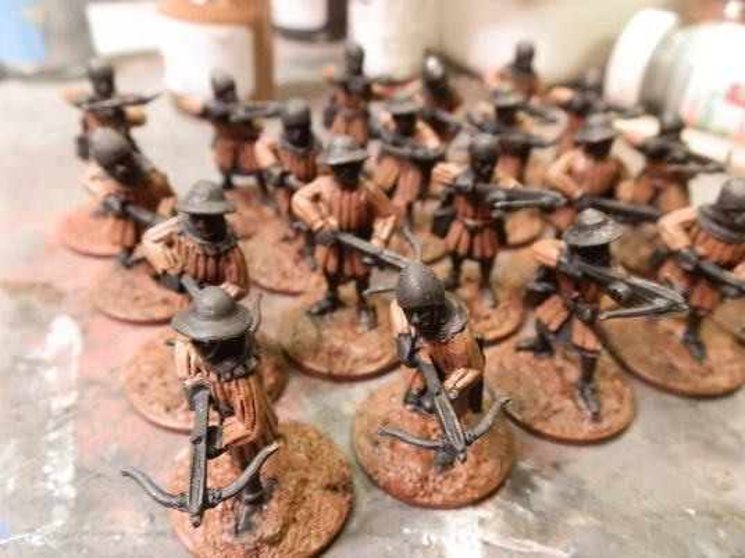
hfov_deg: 63.4
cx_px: 372
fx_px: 603
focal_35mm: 28
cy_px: 279
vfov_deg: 49.7
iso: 400
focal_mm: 5
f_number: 3.1
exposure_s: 1/15
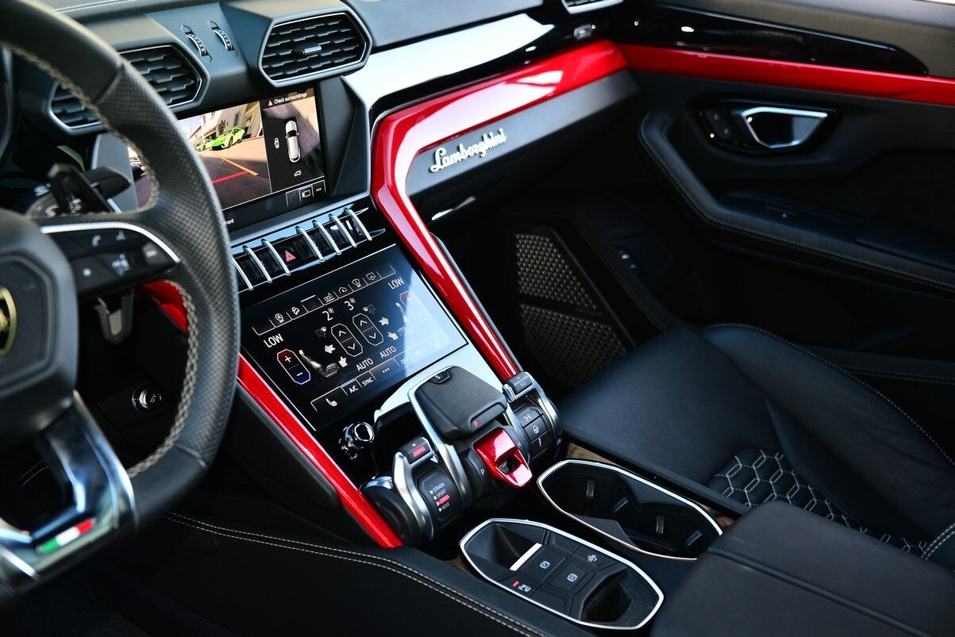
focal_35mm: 45
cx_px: 478
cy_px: 318
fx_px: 1194
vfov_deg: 29.9
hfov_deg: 43.6
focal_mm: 45
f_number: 4.2
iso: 500
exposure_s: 1/100
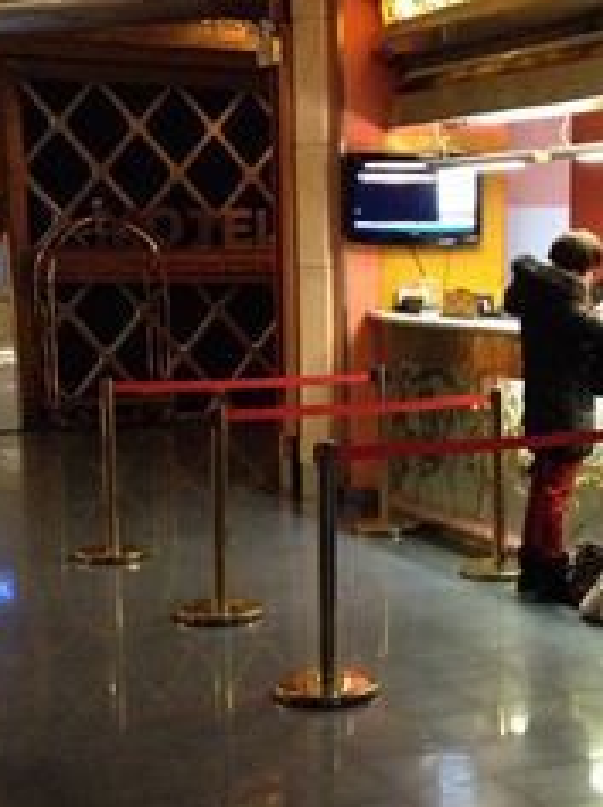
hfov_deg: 20.5
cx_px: 457
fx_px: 1654
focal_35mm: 71
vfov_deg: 27.4
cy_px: 490
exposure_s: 1/15
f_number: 2.4
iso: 800
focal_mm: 4.28
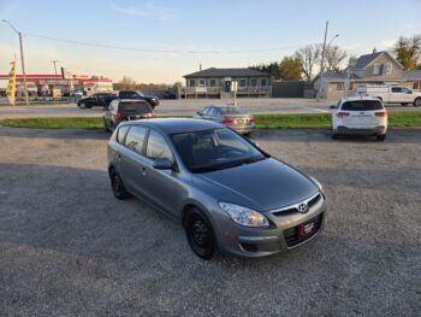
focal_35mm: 23
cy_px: 158
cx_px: 210
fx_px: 280
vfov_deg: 58.9
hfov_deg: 73.9
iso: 80
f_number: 1.8
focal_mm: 5.4
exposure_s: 1/1228
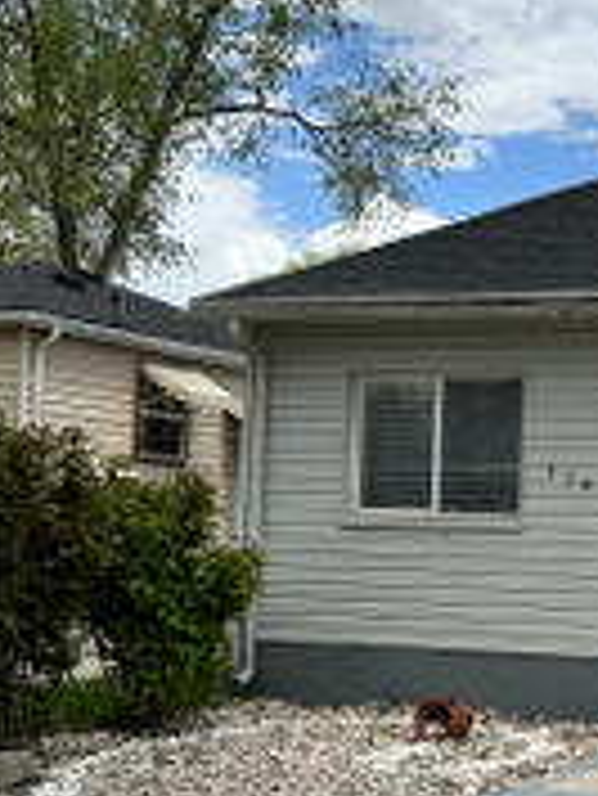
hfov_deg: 21.3
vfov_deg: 29.8
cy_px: 454
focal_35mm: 65
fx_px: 1495
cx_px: 683
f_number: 1.78
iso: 80
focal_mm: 6.86
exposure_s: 1/6211
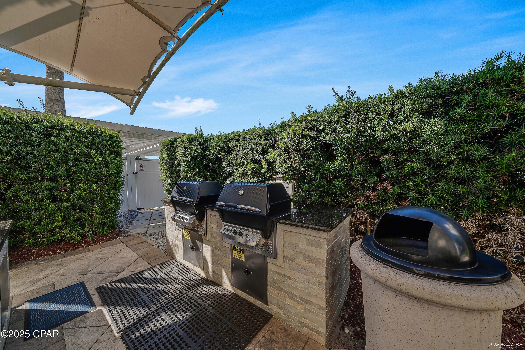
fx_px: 175
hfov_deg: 112.6
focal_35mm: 12
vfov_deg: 90.0
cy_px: 175
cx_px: 262
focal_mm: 12
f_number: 5.6
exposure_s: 1/400
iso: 100
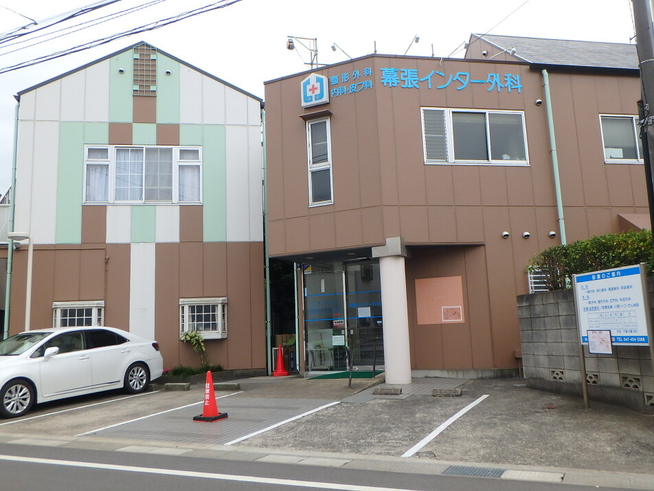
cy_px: 246
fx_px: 586
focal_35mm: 31
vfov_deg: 45.4
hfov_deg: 58.4
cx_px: 327
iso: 125
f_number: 4.7
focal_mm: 5.6
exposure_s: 1/200
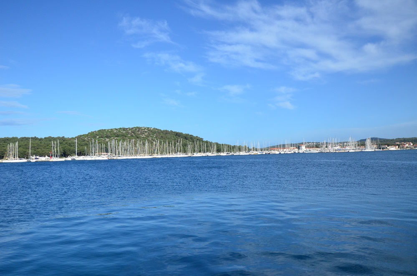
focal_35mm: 33
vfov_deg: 39.8
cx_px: 208
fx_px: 381
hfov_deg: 57.3
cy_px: 138
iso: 800
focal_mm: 22
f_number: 4.5
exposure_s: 1/8000
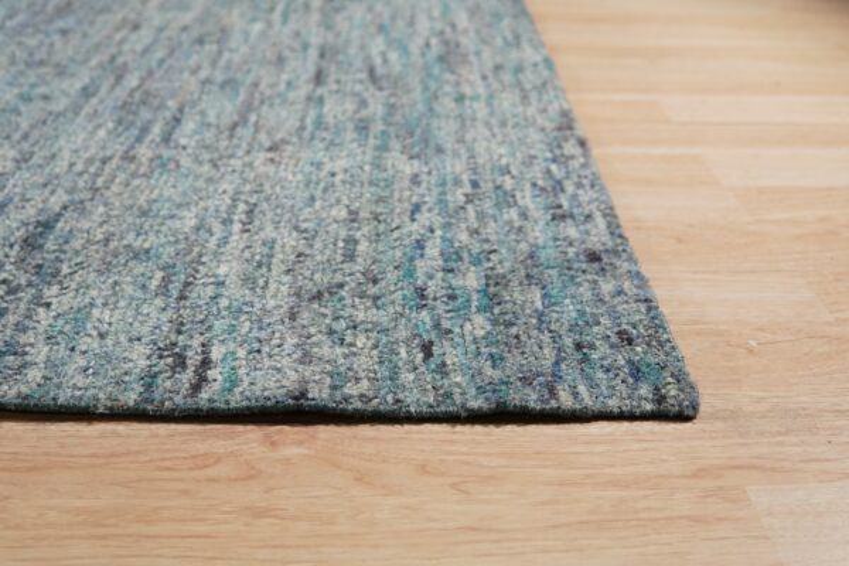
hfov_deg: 43.6
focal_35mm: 45
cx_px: 424
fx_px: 1061
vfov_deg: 29.9
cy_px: 283
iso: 500
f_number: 4
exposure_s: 1/250
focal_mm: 30
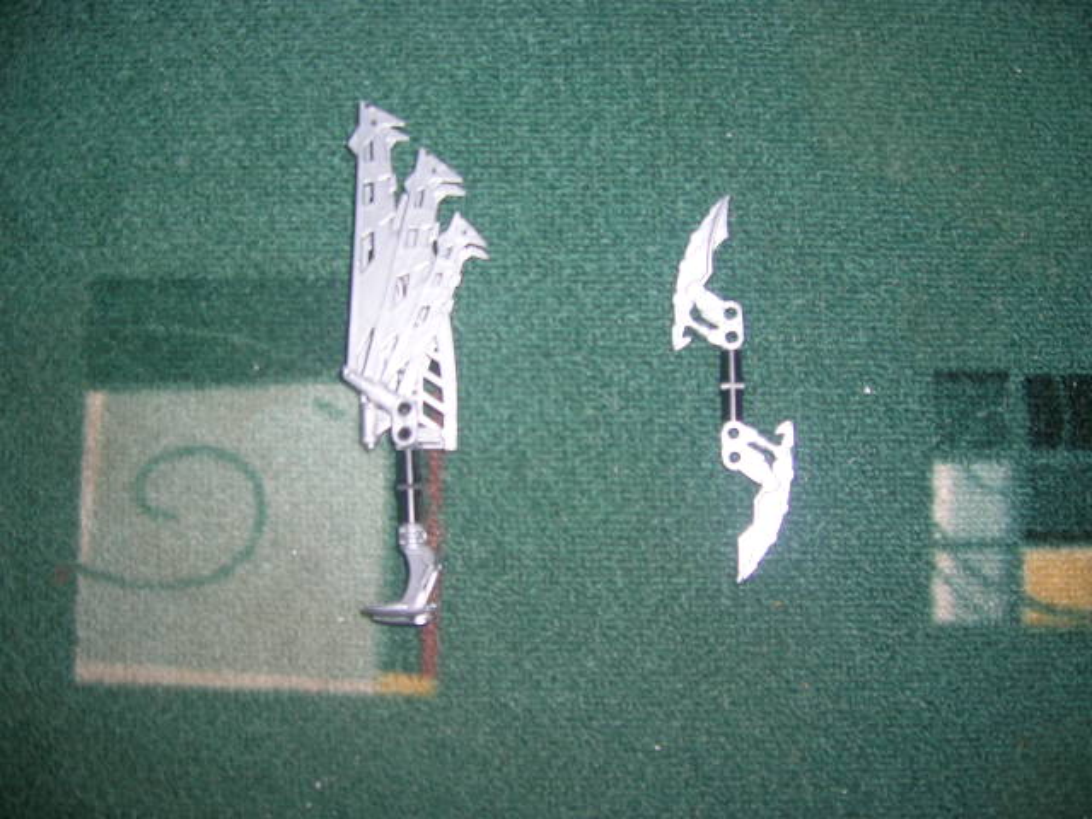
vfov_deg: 40.7
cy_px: 410
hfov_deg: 52.6
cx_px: 546
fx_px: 1104
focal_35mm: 35
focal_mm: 5.4
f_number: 2.8
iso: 50
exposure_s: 1/60.1
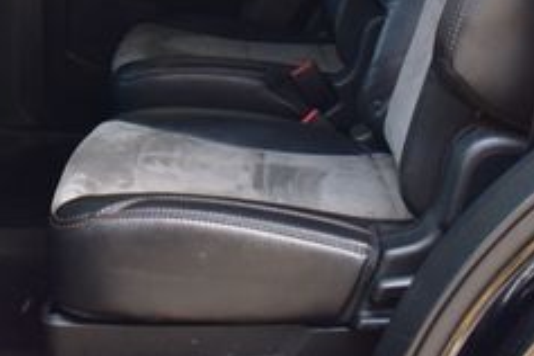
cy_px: -83
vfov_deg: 17.7
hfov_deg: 27.0
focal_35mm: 73
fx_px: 1083
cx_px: 83
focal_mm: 18
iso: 400
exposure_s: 1/40
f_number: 7.1
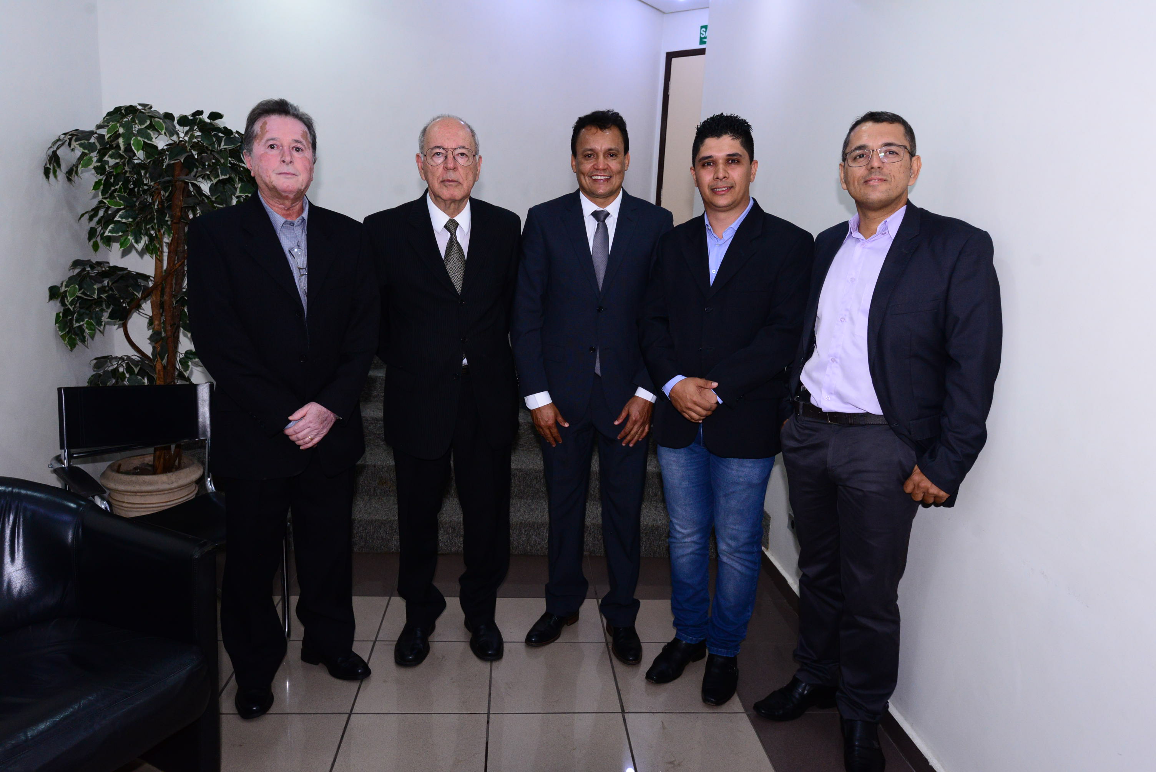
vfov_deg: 53.2
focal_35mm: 24
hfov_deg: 73.7
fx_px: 771
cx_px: 578
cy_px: 386
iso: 2500
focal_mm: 24
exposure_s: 1/125
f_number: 6.3
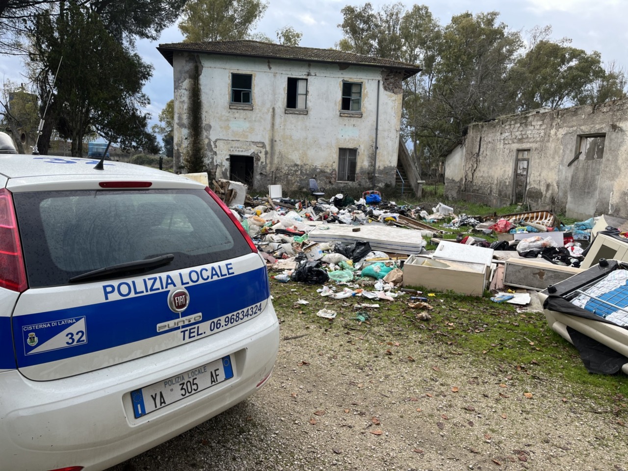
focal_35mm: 26
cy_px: 236
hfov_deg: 67.3
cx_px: 314
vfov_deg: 53.1
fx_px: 472
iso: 50
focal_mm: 5.1
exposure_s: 1/1279
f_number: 1.6
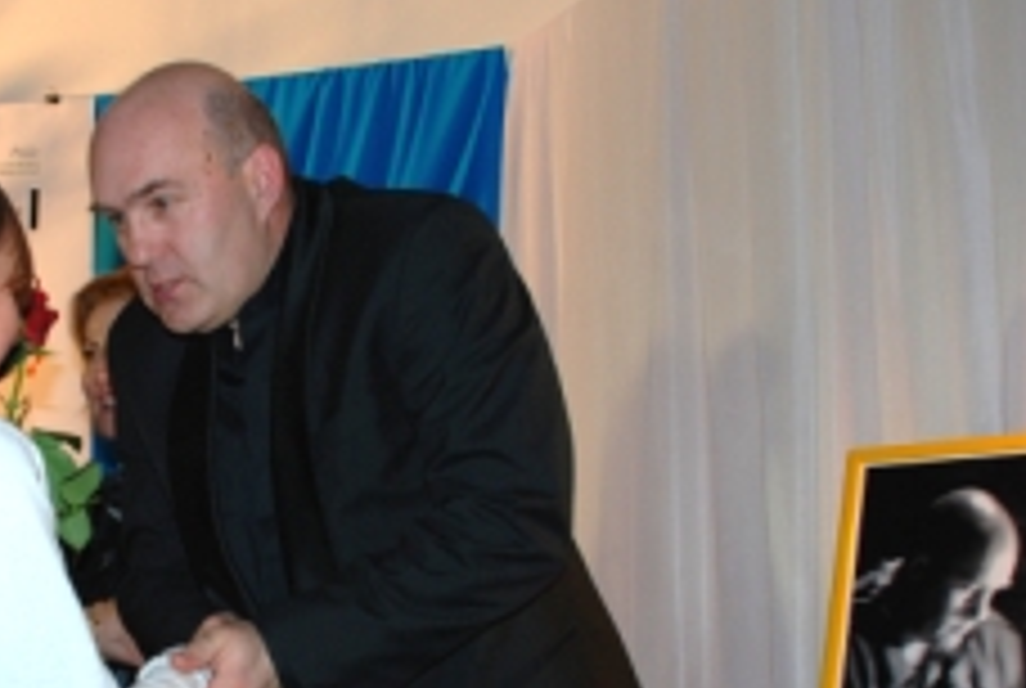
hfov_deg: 33.3
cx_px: 270
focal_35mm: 59
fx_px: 1685
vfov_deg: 22.9
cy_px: 492
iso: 200
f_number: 3.8
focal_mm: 20
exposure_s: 1/60
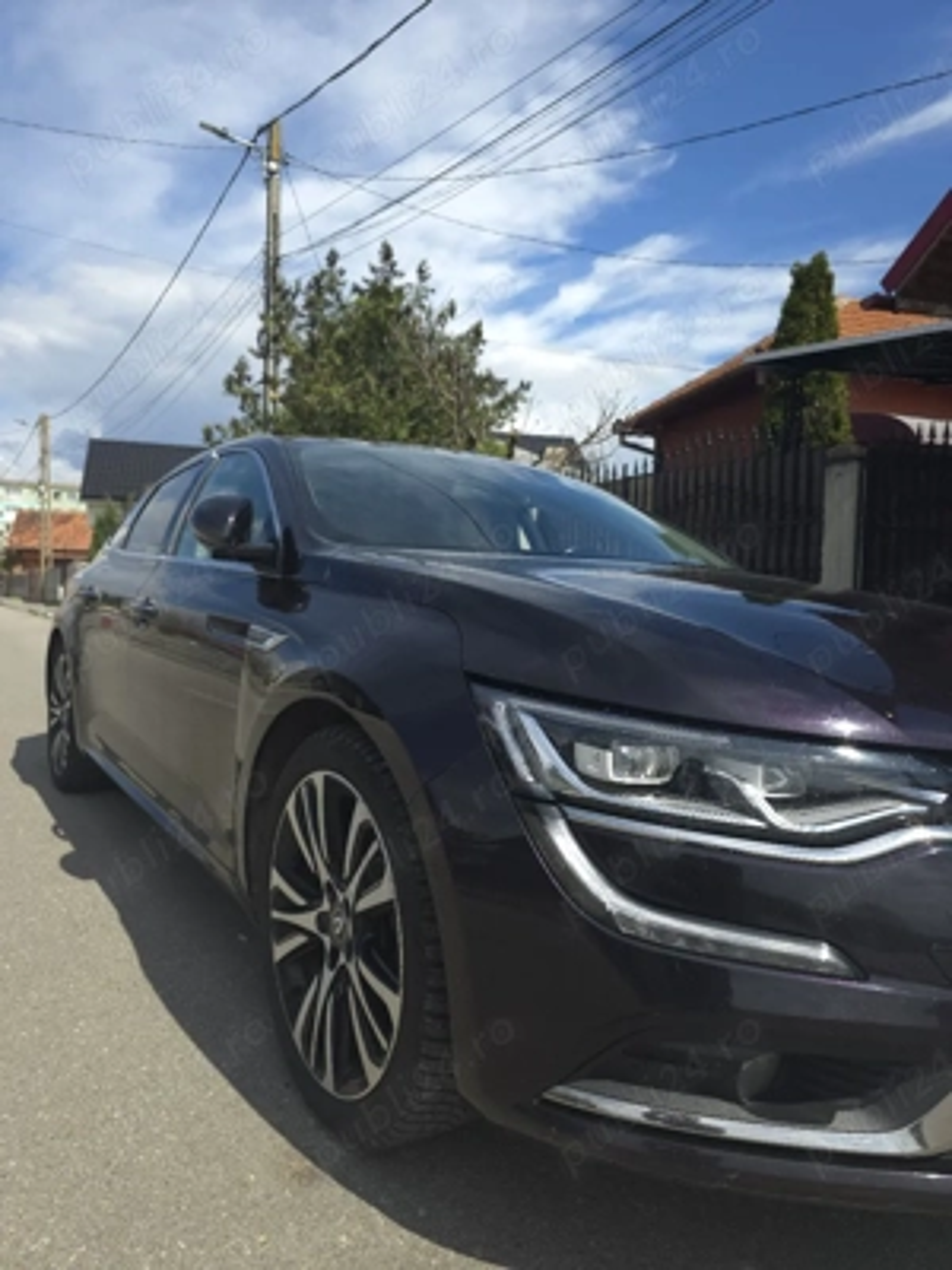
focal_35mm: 23
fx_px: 843
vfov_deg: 73.9
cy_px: 635
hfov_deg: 58.9
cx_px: 476
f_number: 1.7
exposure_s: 1/476
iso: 12
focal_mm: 6.3
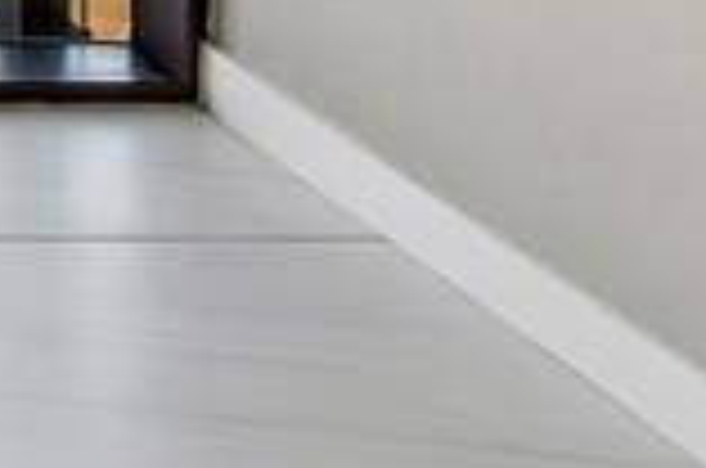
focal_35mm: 111
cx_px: -1187
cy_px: -896
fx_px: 2172
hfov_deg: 12.4
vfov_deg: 9.7
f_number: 8
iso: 100
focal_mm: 17
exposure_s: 1/15
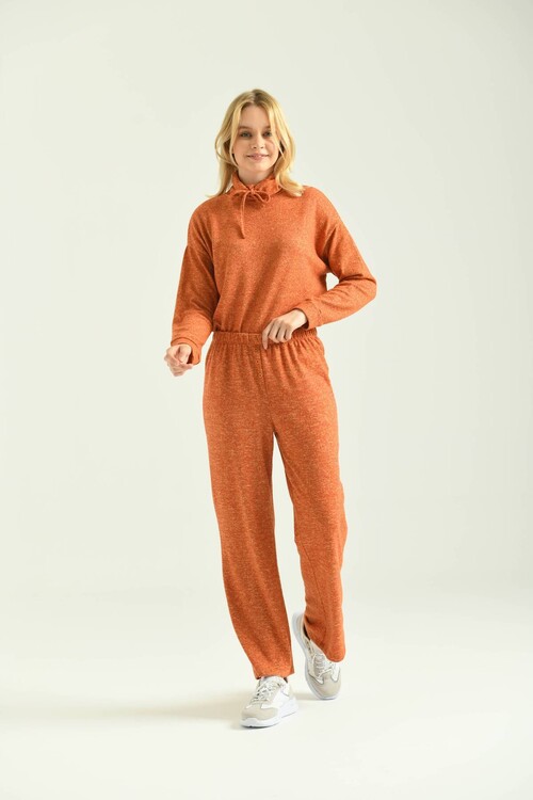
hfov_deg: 16.1
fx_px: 1888
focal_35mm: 85
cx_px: 266
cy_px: 400
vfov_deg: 23.9
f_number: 5.6
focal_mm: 85
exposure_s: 1/160
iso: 125
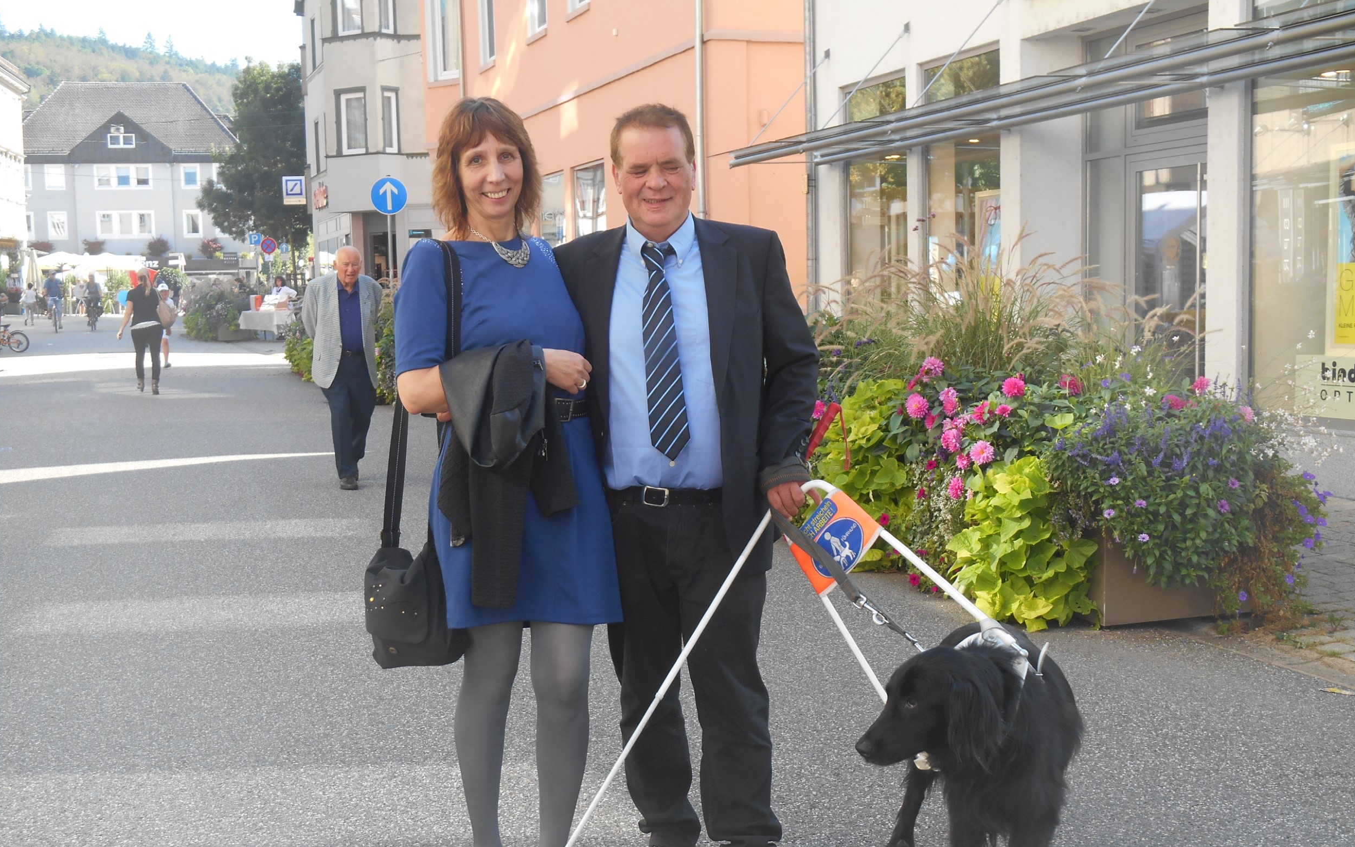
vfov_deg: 26.3
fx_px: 1809
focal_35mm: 49
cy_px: 492
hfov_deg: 41.1
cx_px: 675
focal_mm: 8.3
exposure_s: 1/100
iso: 80
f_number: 4
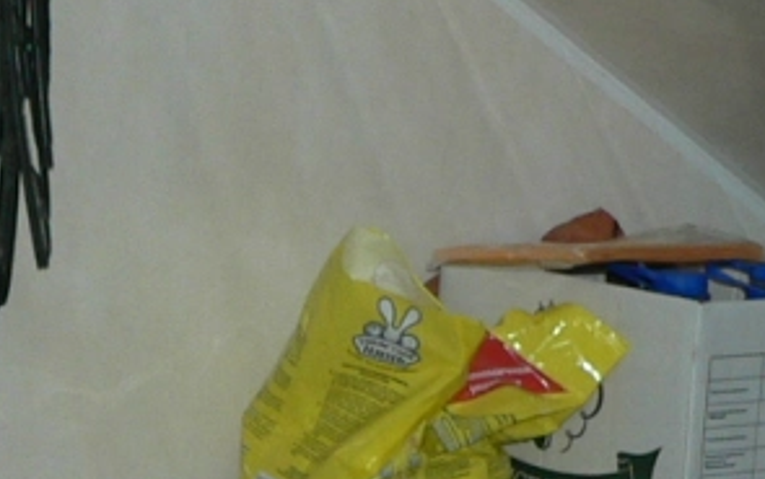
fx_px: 3381
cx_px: 93
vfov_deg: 7.9
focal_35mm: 162
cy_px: 763
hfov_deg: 12.8
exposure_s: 1/60
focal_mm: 6
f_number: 2.8
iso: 100
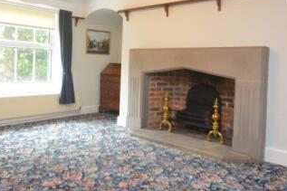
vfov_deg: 41.5
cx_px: 132
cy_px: 57
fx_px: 247
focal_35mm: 31
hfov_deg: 60.2
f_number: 4
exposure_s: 1/60
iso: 1800
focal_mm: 10
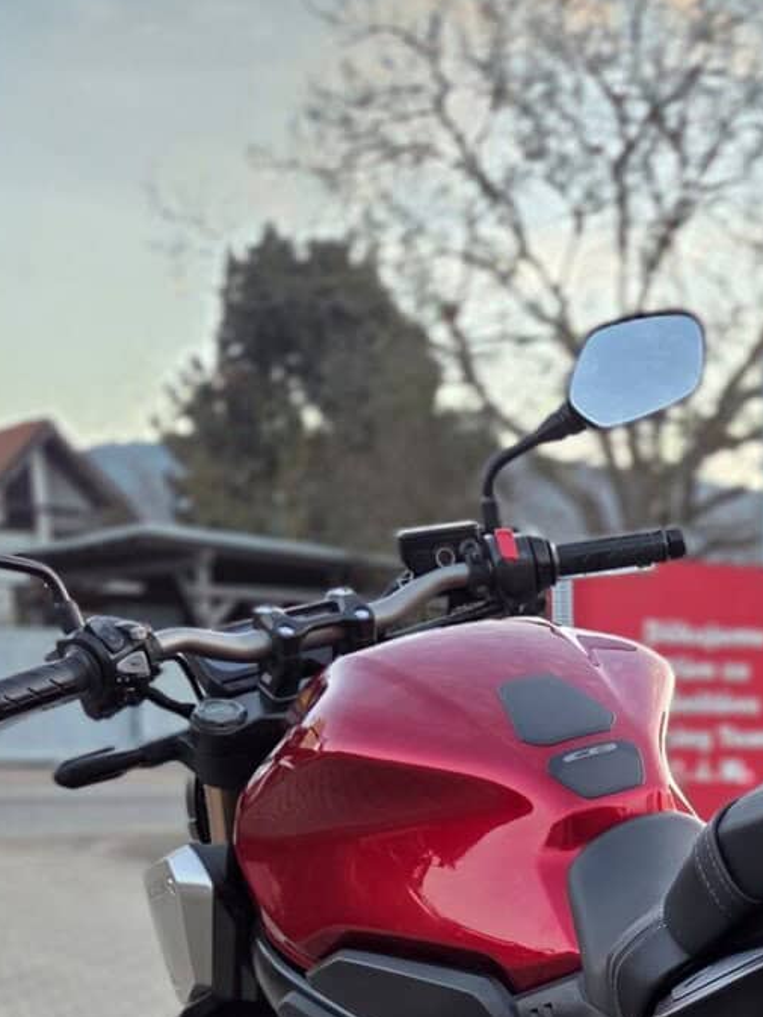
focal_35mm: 70
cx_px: 780
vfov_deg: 24.0
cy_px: 1365
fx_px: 2057
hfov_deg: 20.3
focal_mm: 5.4
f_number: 1.8
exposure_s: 1/180
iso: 125
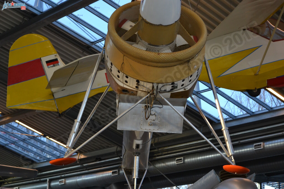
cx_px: 142
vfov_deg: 16.6
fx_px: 651
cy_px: 94
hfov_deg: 24.6
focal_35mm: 82
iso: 400
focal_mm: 55
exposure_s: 1/40
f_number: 4.5
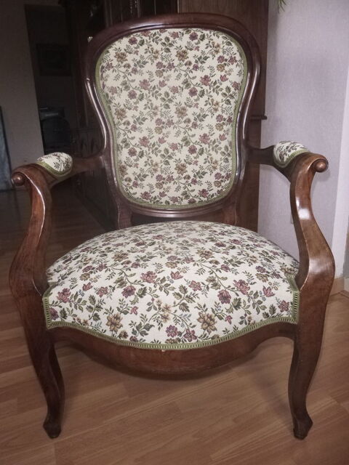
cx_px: 174
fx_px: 336
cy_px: 232
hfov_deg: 54.9
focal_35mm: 25
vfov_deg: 69.4
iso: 400
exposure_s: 1/60
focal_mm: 4.5
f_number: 3.9
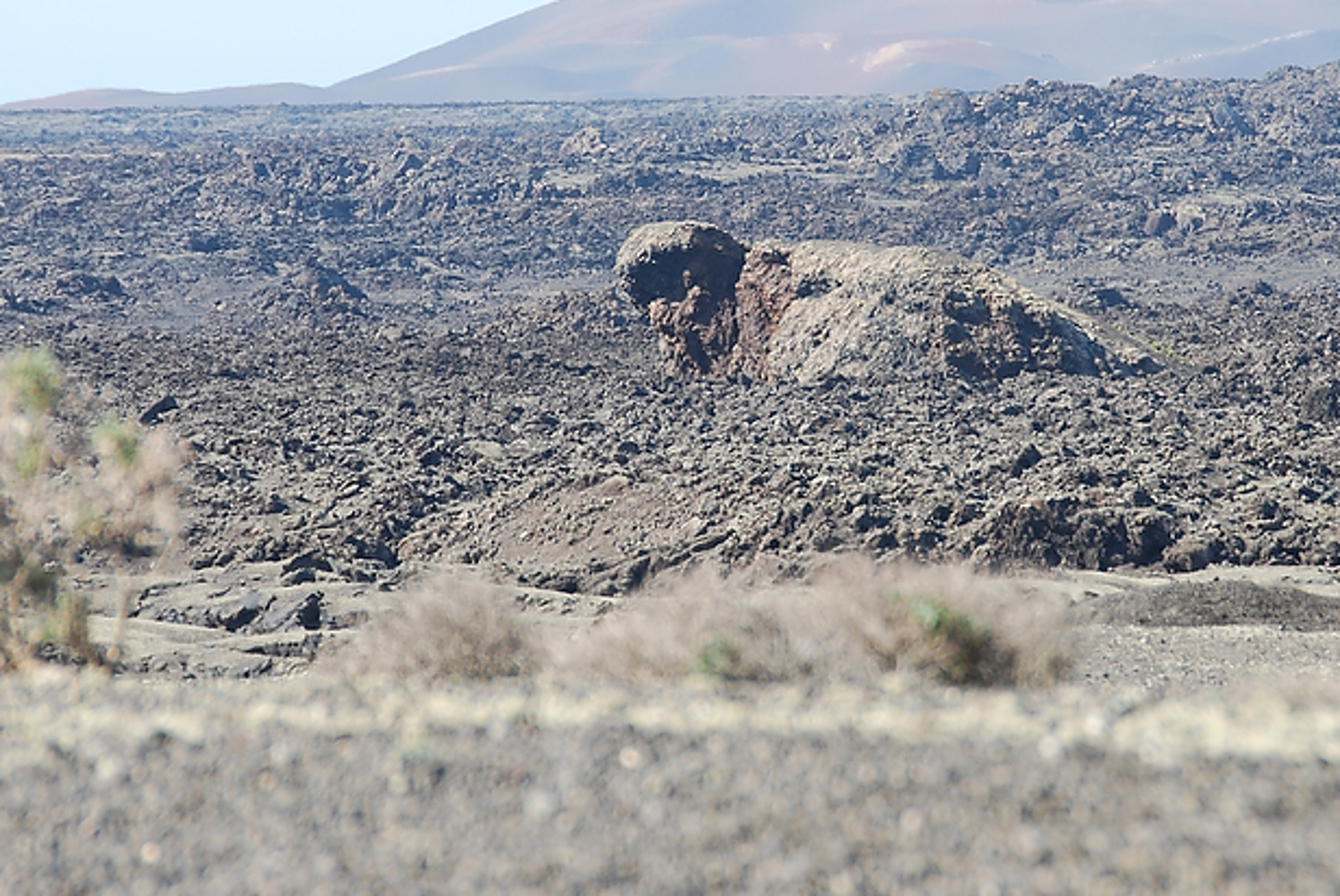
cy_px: 199
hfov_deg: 6.4
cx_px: 822
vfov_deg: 4.3
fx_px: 12071
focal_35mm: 324
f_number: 10
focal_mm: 130
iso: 200
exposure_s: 1/200
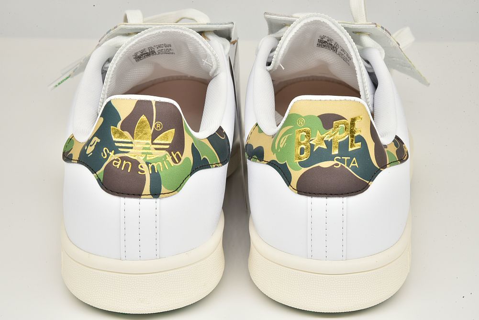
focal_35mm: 105
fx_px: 1397
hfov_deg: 19.5
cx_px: 240
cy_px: 160
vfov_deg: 13.0
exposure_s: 1/6
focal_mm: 105
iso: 200
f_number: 22
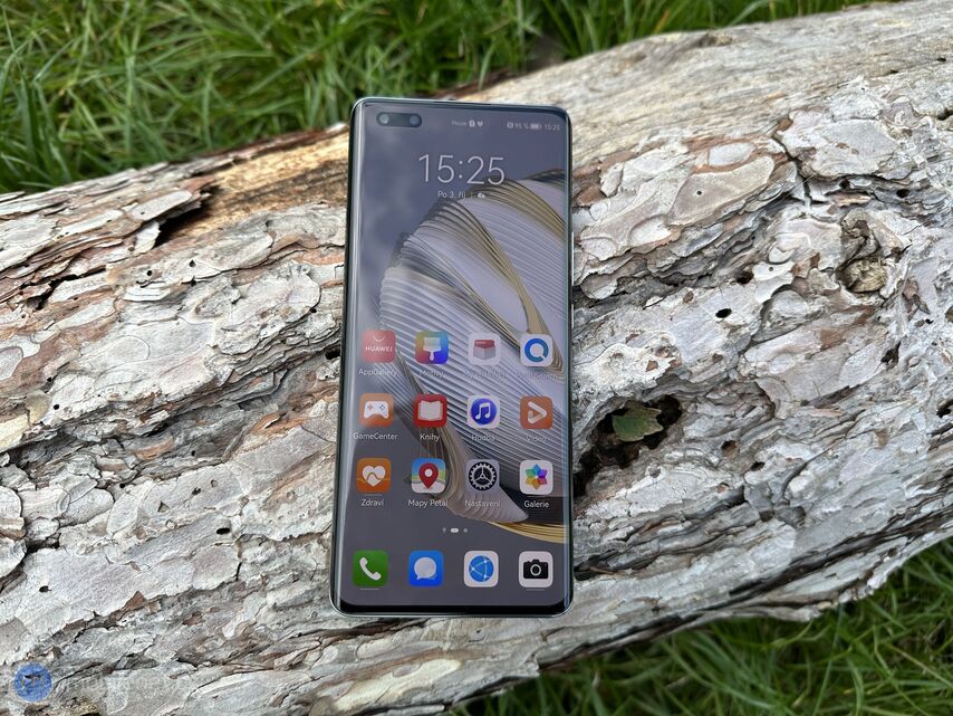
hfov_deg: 71.6
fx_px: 661
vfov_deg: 56.8
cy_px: 358
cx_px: 476
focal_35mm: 24
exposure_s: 1/822
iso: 80
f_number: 1.78
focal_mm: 6.86
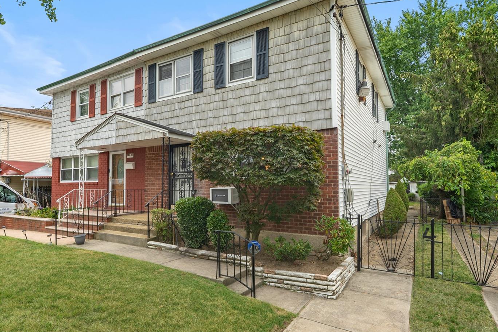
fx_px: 290
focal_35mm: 21
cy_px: 169
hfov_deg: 80.9
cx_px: 221
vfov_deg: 59.5
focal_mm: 14
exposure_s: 1/40
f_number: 11
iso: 100
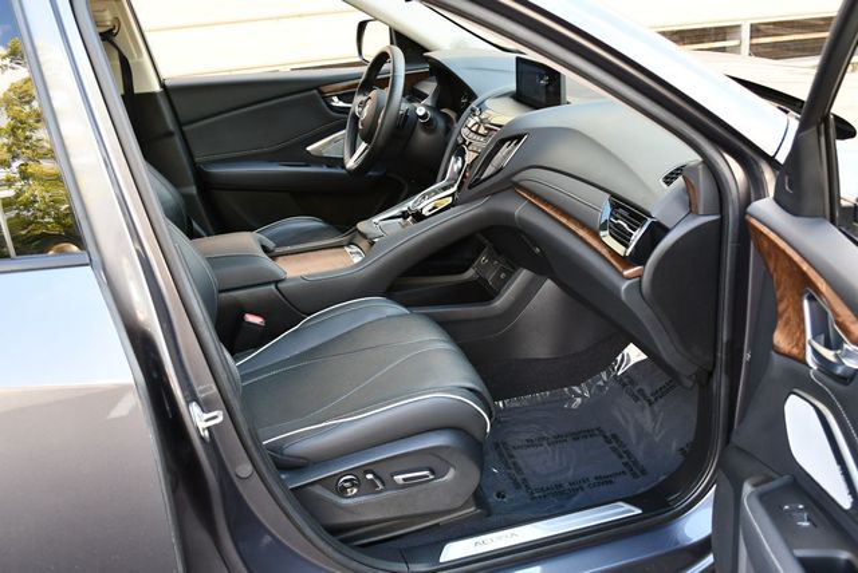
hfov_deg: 53.1
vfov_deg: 36.9
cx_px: 429
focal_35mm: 36
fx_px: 859
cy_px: 286
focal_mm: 18
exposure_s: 1/250
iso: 640
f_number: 3.5
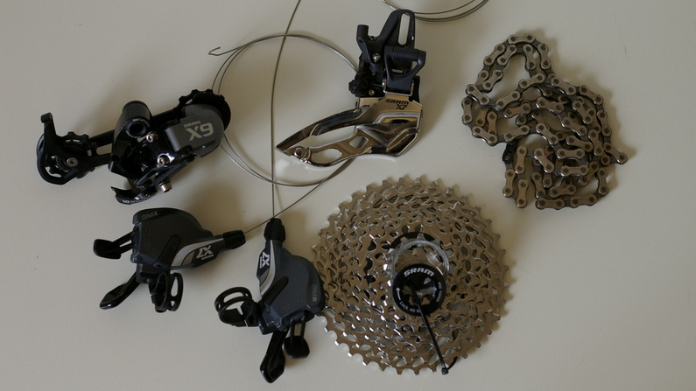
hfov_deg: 26.9
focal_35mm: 79
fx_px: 1458
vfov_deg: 15.3
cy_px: 183
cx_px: 348
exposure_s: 1/180
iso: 200
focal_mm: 50
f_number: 3.5
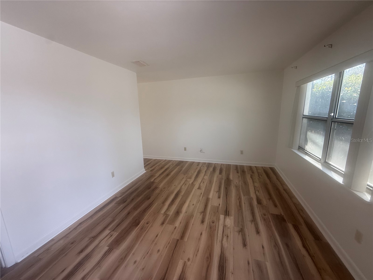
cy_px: 140
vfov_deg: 85.7
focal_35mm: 14
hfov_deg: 102.1
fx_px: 151
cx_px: 186
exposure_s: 1/99
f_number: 2.2
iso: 160
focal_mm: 2.22
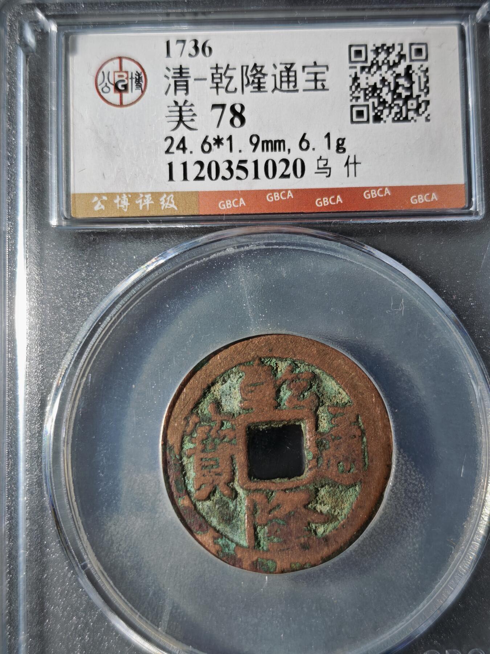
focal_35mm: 50
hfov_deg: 29.1
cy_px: 327
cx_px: 245
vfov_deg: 38.2
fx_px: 944
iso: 50
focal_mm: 5.85
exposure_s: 1/391
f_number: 1.63
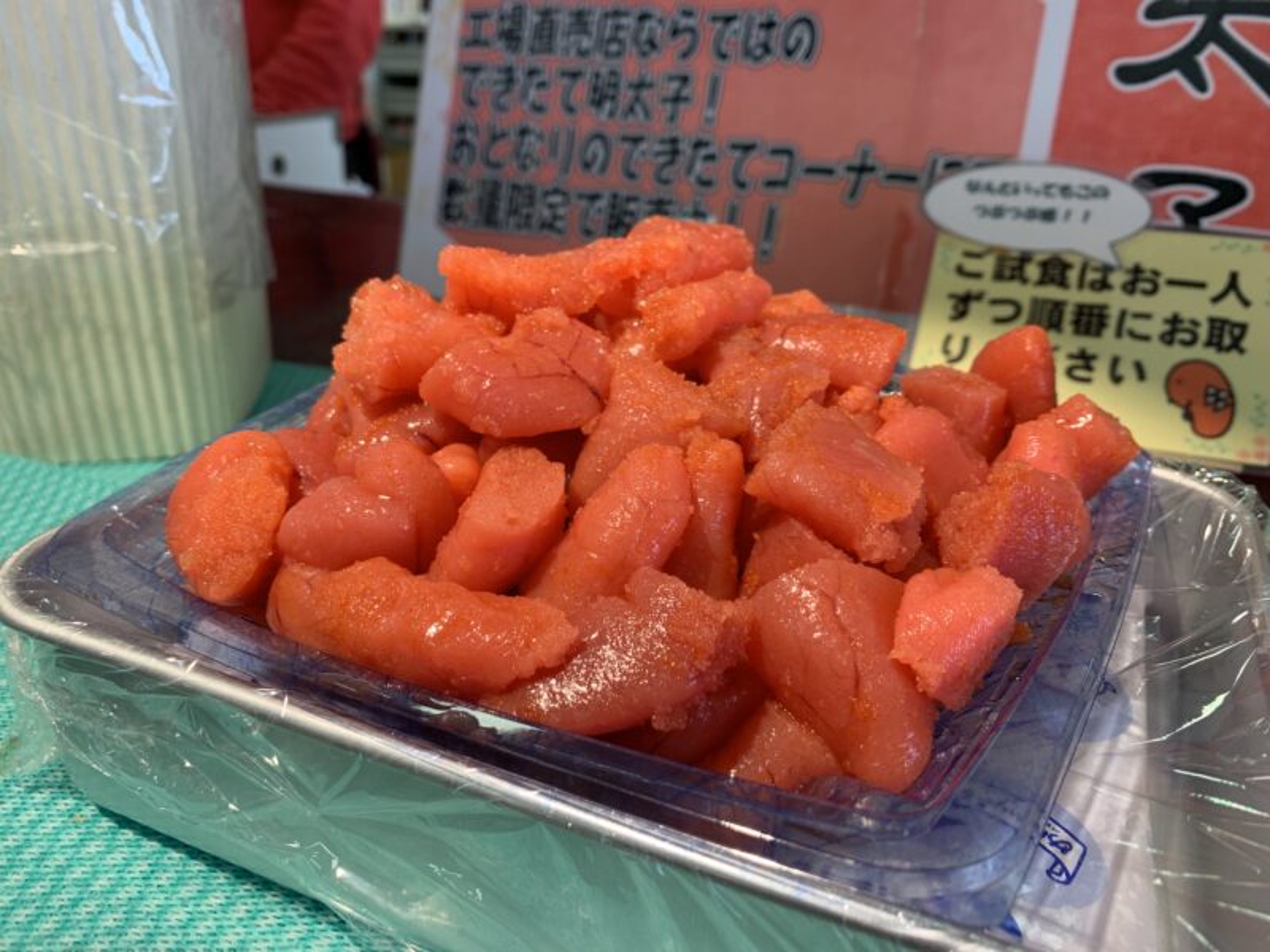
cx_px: 635
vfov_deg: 53.1
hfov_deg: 67.3
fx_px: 954
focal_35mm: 26
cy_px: 476
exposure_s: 1/121
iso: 40
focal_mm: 4.25
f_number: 1.8
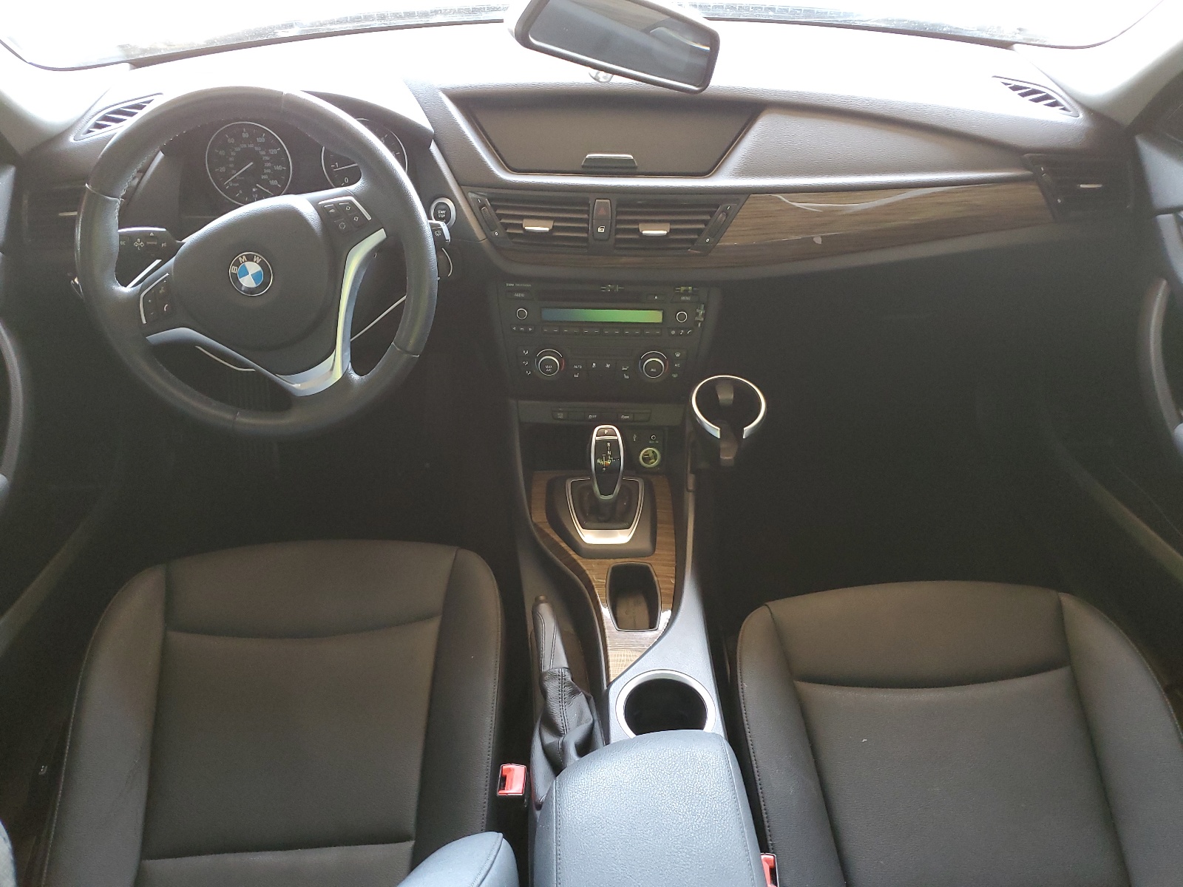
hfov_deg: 67.3
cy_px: 444
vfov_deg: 53.1
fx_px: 889
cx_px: 592
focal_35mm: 26
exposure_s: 1/60.2
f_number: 1.5
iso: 222
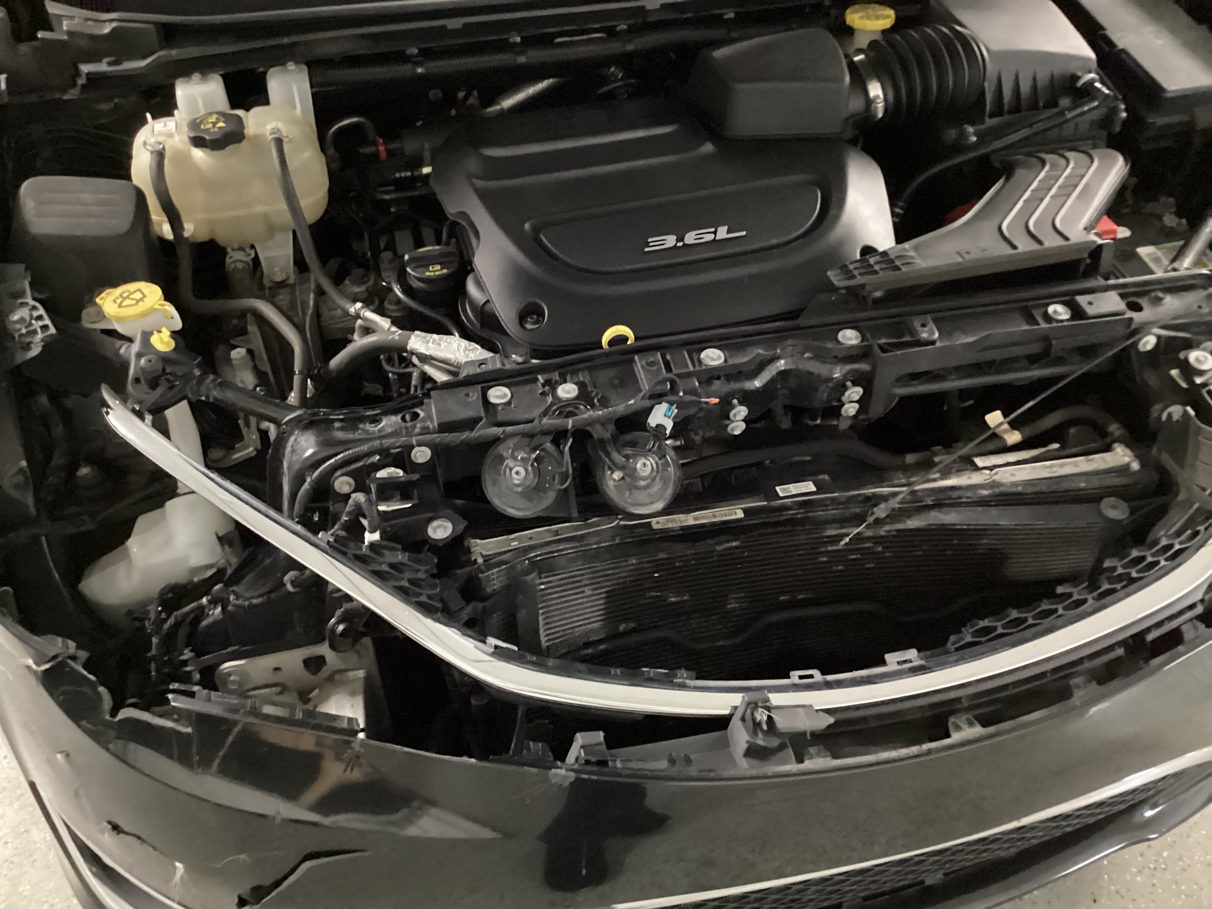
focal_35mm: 31
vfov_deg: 45.4
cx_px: 606
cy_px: 454
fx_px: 1085
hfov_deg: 58.4
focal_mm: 3.3
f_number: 2.4
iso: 800
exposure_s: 1/15
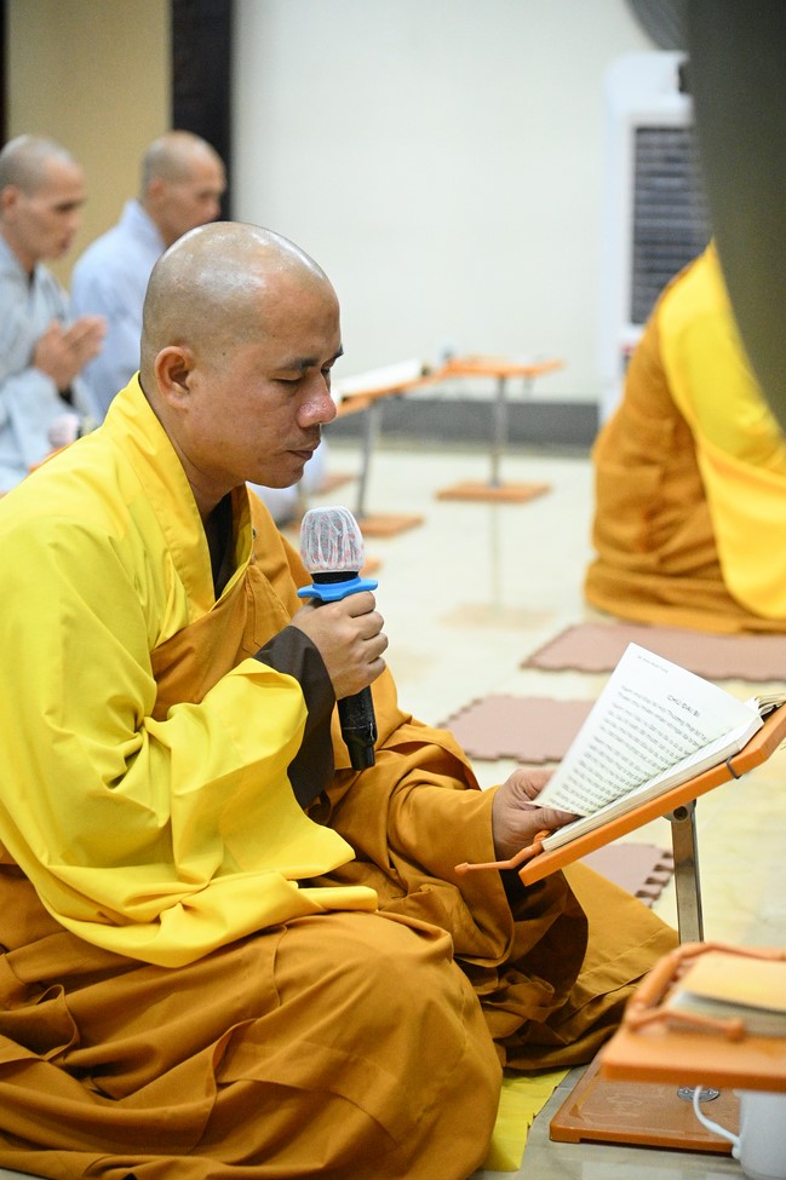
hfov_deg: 13.9
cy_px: 590
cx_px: 393
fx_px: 3213
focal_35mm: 98
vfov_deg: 20.8
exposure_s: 1/200
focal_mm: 98
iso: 16000
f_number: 4.5
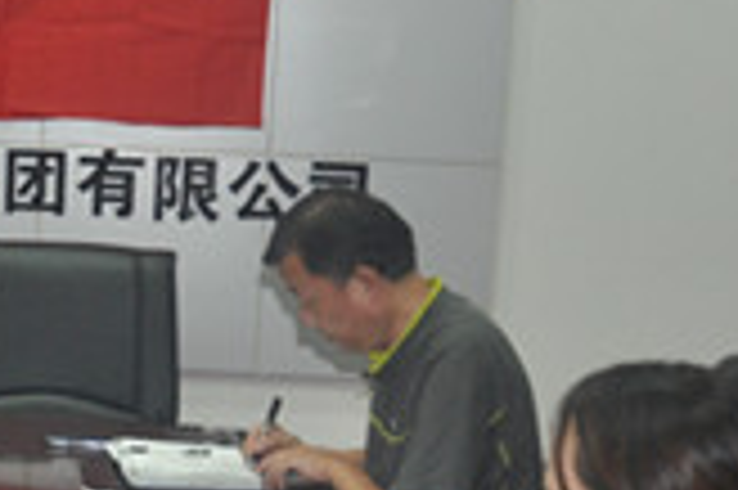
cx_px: -225
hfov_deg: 19.1
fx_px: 2027
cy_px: 400
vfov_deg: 13.7
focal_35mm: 99
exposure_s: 1/60
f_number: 3.5
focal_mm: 18
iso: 800
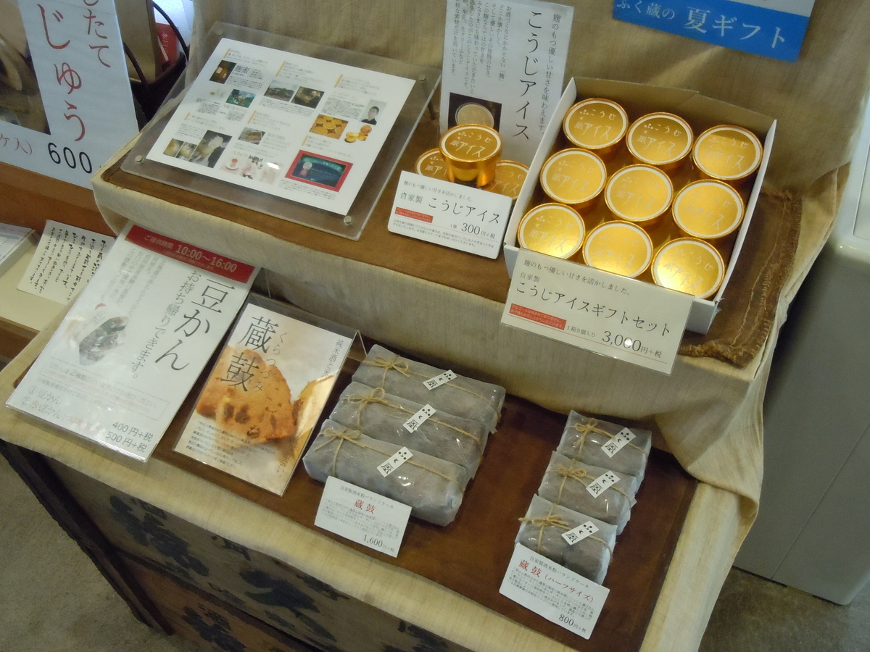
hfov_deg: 55.4
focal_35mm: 33
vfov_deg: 42.9
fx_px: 829
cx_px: 435
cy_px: 326
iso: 800
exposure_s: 1/25
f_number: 4
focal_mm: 5.9
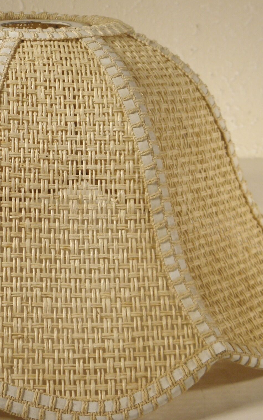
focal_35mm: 73
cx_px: 40
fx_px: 837
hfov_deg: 17.7
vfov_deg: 28.2
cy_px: 195
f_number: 3.8
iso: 100
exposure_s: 1/80
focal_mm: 7.5
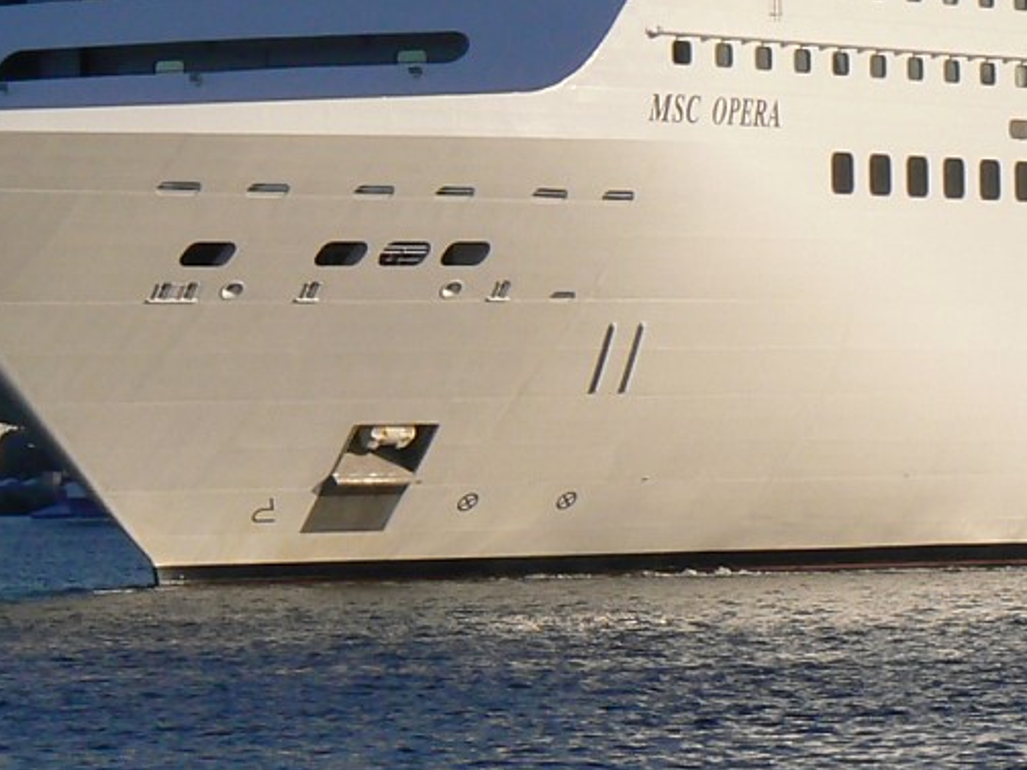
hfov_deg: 6.3
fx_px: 9343
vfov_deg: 4.7
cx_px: 1164
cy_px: -86
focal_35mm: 315
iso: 80
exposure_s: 1/400
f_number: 8
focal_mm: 16.5
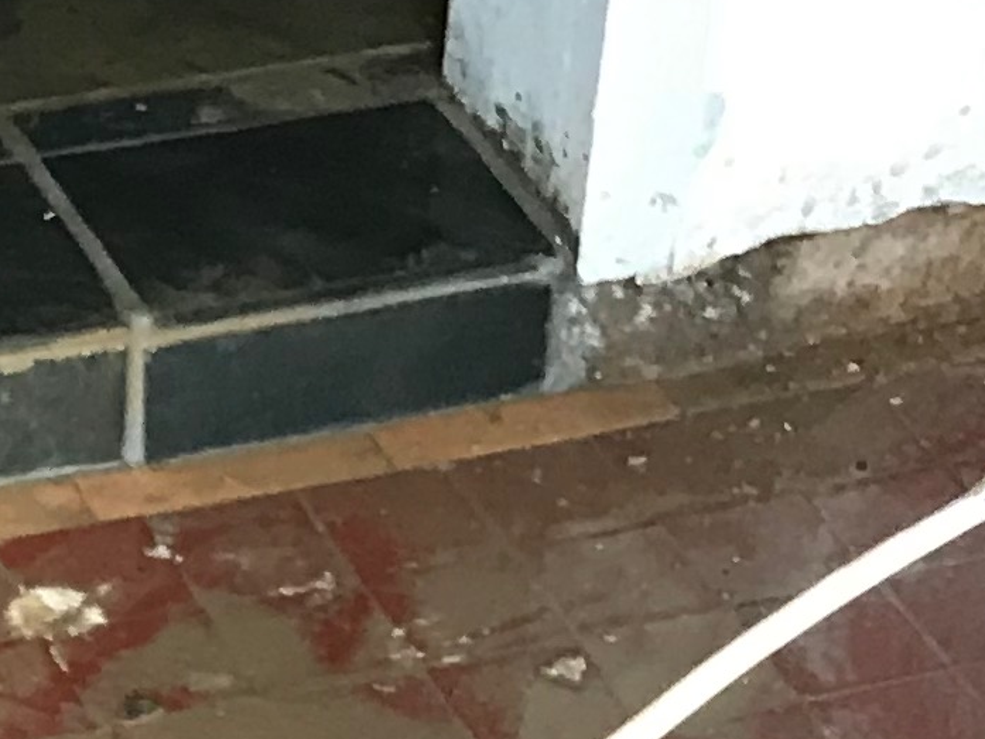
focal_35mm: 162
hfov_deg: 12.1
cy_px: 1642
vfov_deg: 8.5
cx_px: 192
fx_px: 4611
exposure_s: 1/33
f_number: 1.8
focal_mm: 3.99
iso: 40
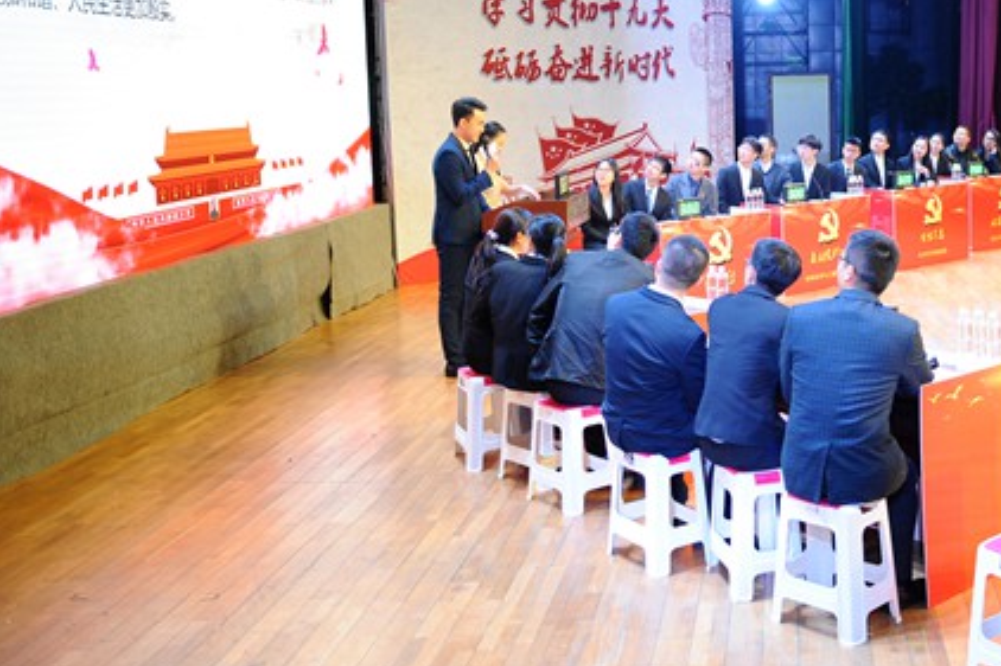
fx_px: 1306
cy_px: 199
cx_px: 757
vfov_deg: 28.4
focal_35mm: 47
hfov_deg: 40.7
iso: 800
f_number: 2.8
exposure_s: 1/125
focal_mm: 31
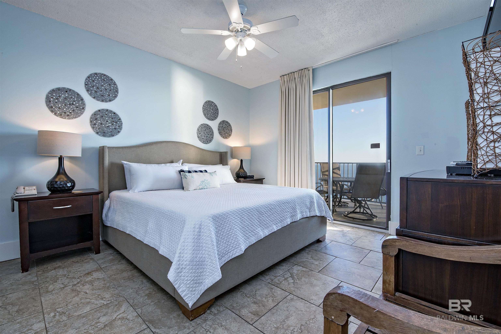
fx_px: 209
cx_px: 250
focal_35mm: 15
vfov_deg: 77.3
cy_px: 167
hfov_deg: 100.4
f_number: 20
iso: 500
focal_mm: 15
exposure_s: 1/8
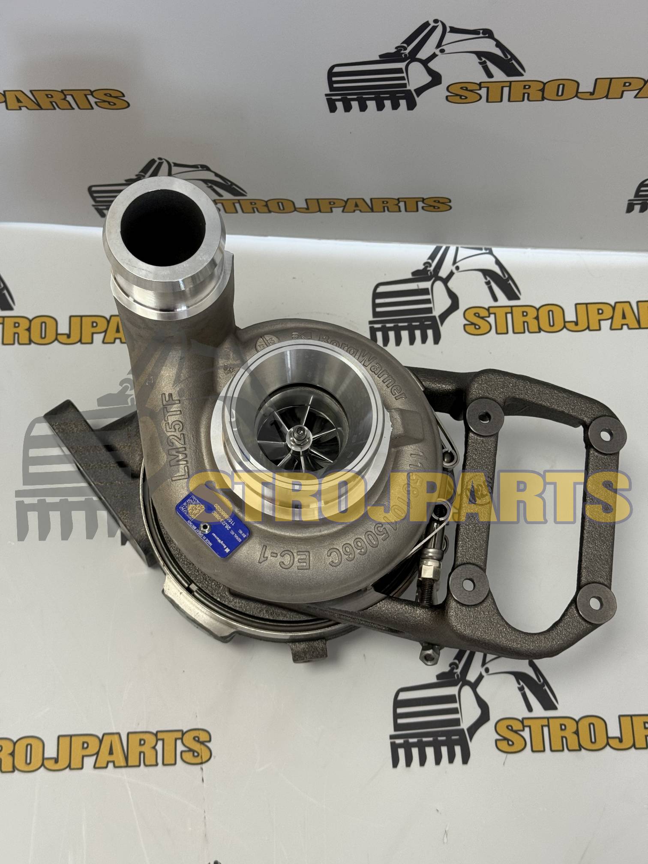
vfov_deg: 39.7
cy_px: 432
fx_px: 1198
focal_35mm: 48
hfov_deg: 30.3
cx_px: 324
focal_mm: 6.86
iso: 100
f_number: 1.78
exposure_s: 1/50
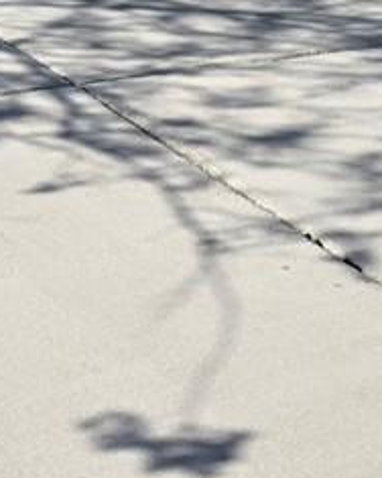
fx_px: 2162
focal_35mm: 153
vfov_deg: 11.4
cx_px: 183
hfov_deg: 10.1
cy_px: -486
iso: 80
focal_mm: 6.3
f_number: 1.7
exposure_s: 1/7944
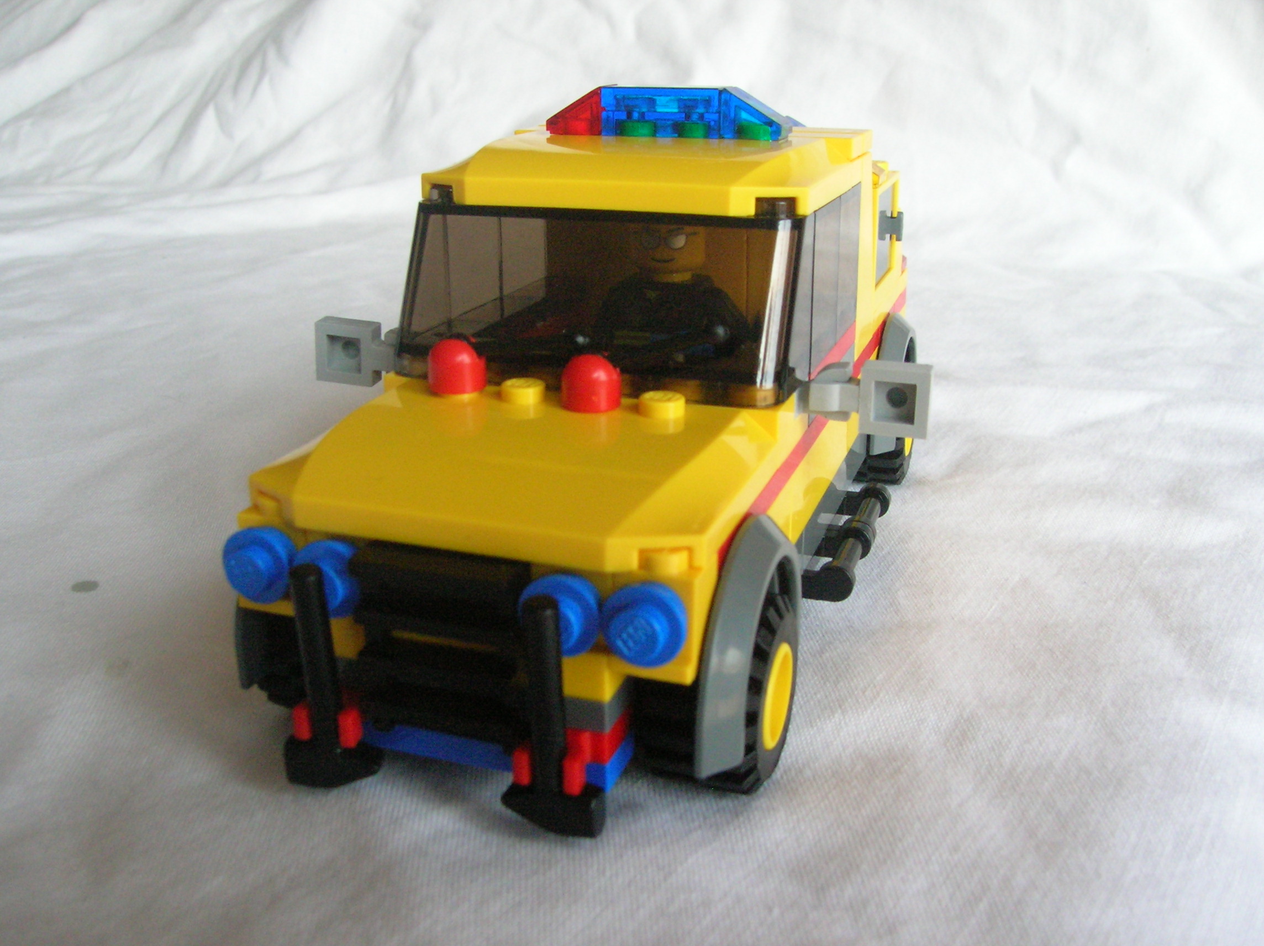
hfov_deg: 54.0
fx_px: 1240
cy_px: 473
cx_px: 632
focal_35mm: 34
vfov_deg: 41.7
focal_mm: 5.7
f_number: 4.9
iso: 200
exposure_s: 1/50.6
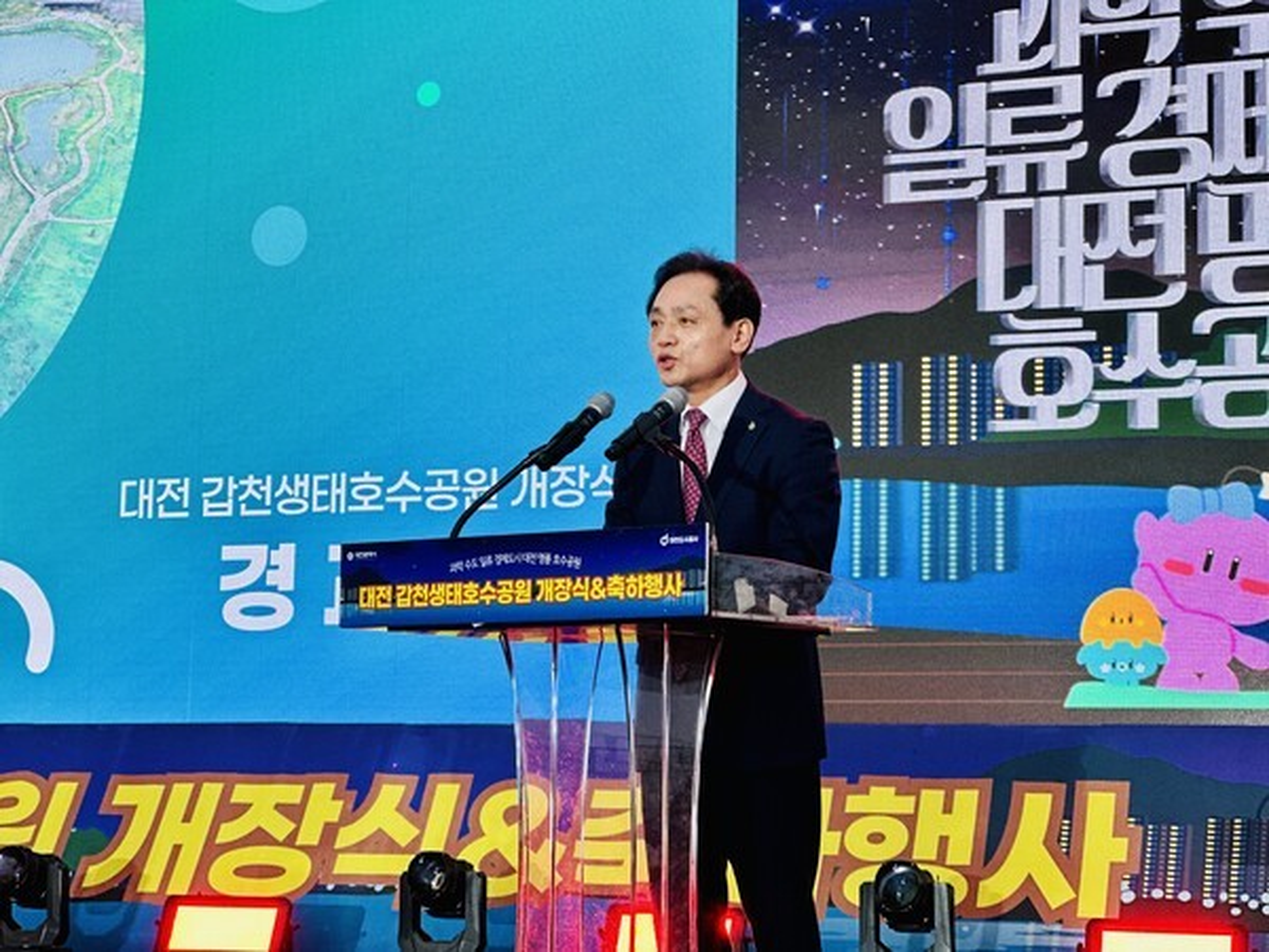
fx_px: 2823
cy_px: 476
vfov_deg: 19.1
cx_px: 634
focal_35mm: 77
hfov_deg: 25.3
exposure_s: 1/97
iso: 80
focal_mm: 9
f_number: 2.8
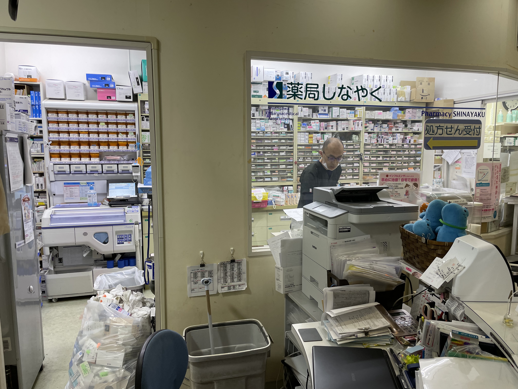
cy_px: 194
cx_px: 259
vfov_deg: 53.1
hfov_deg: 67.3
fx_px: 389
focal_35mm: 26
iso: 100
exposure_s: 1/100
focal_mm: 4.2
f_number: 1.6
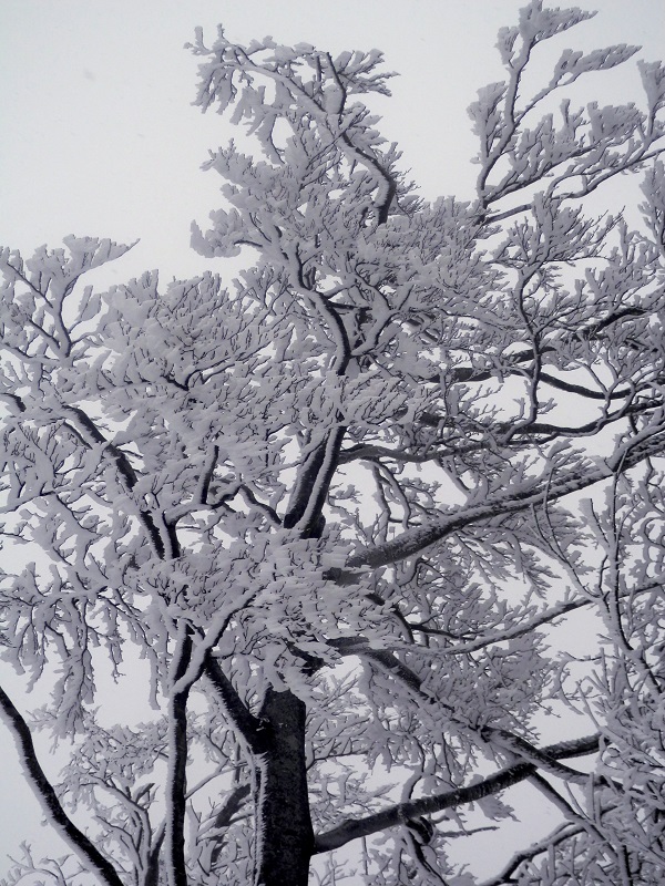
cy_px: 443
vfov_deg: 35.5
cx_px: 332
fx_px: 1383
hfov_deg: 27.0
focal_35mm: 54
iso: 80
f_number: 4.1
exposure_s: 1/800
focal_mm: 9.8
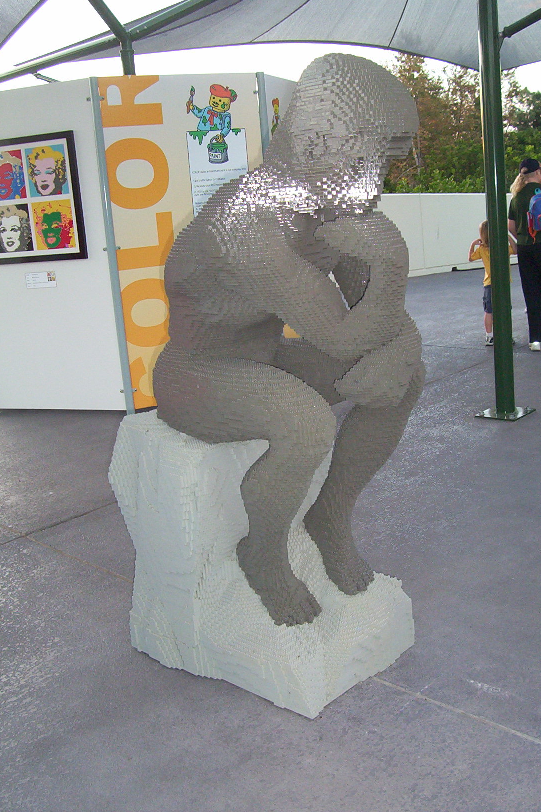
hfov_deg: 29.8
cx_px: 303
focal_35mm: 45
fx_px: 1014
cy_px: 405
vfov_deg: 43.6
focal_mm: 5.77
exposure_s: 1/60
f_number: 2.73
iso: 140
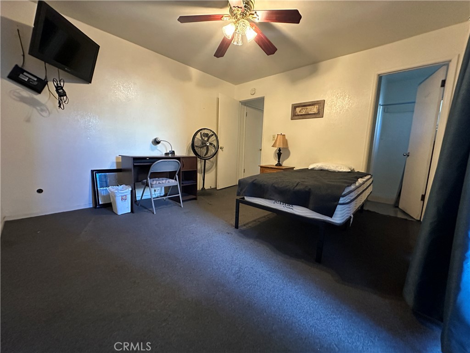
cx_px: 235
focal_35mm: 14
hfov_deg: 102.1
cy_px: 176
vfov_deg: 85.7
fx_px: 190
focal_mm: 2.22
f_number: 2.2
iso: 1000
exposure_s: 1/60
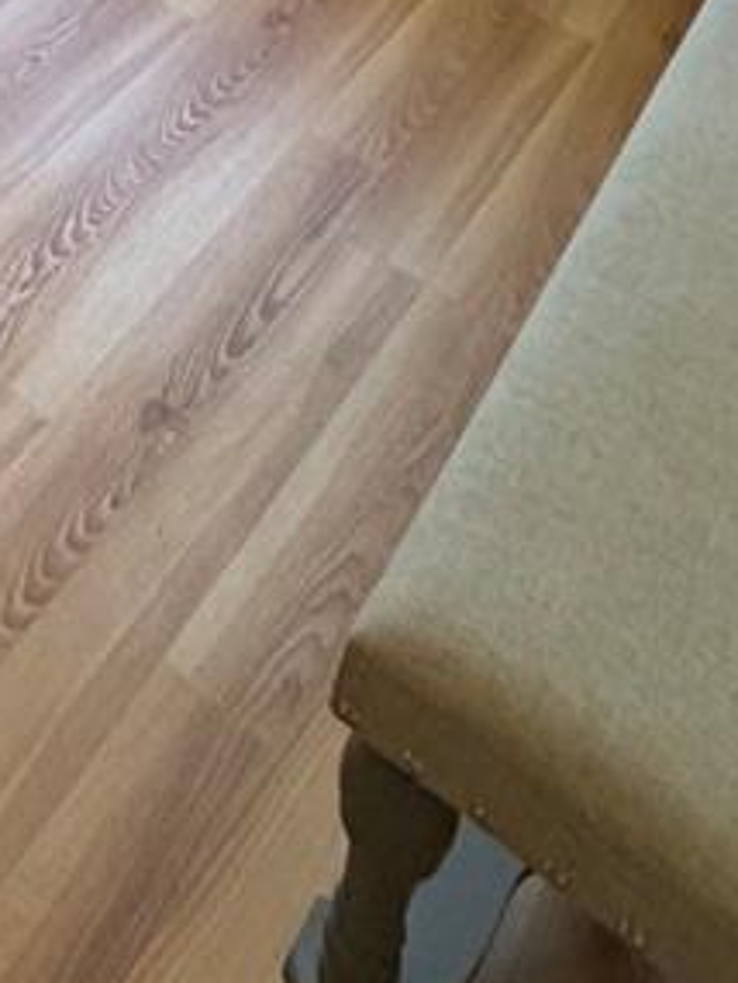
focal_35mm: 59
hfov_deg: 20.2
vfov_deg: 22.8
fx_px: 1676
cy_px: -673
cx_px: -466
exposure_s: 1/60
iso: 500
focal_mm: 2.22
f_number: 2.2
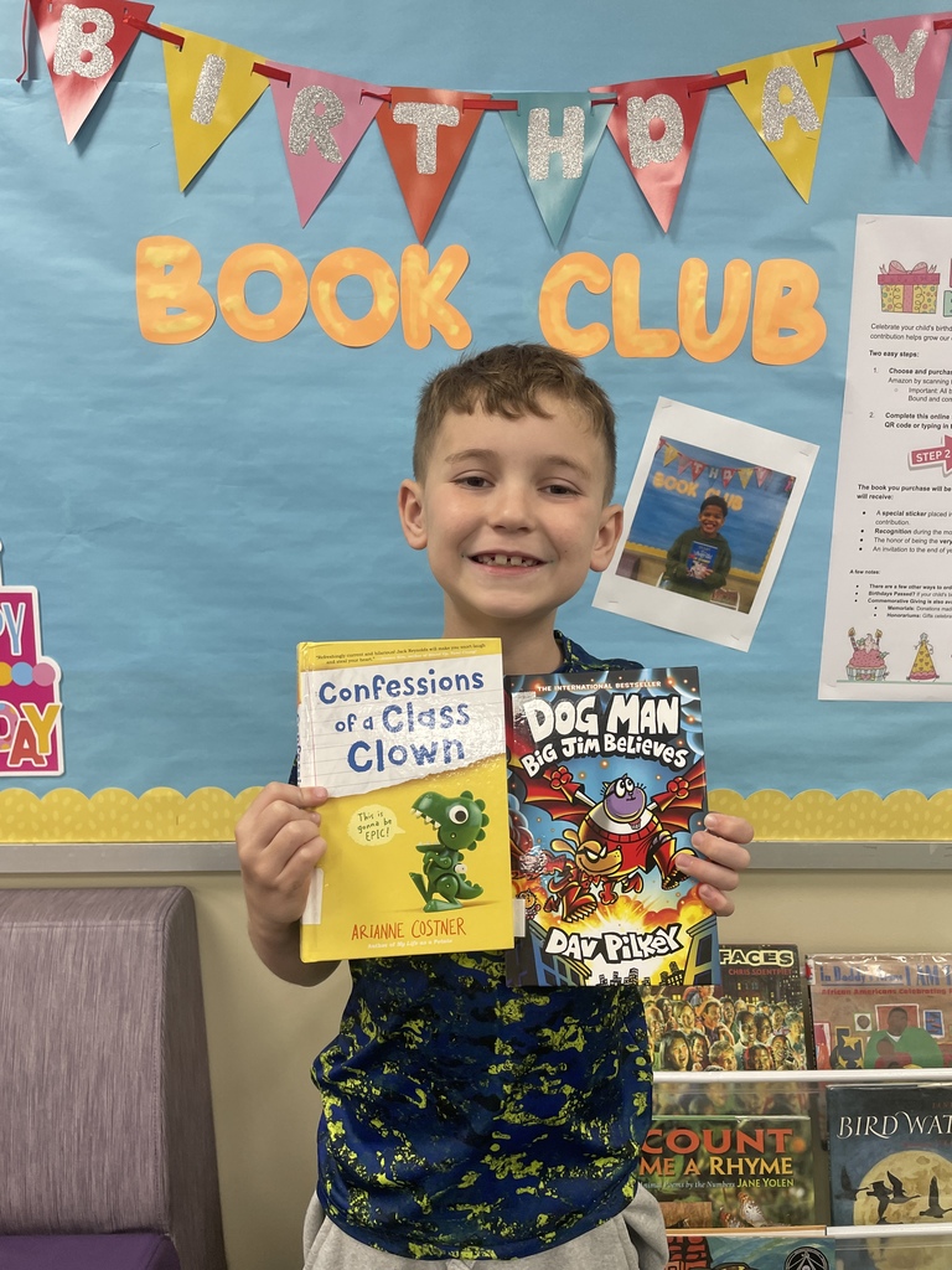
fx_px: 953
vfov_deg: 67.3
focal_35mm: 26
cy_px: 635
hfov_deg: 53.1
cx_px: 476
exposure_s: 1/121
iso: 125
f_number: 1.6
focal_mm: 4.2
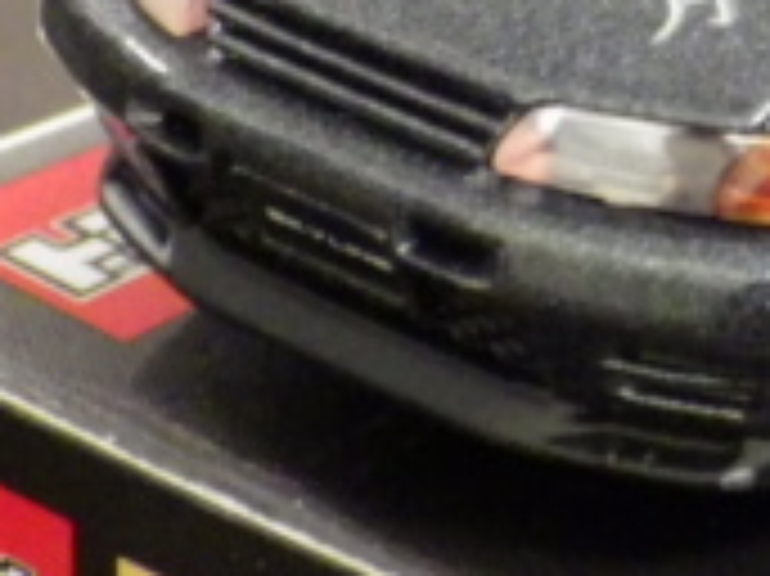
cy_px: -135
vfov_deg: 3.8
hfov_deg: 5.1
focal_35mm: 385
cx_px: 1220
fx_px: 8558
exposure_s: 1/20
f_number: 4.6
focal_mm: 18.4
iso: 1600
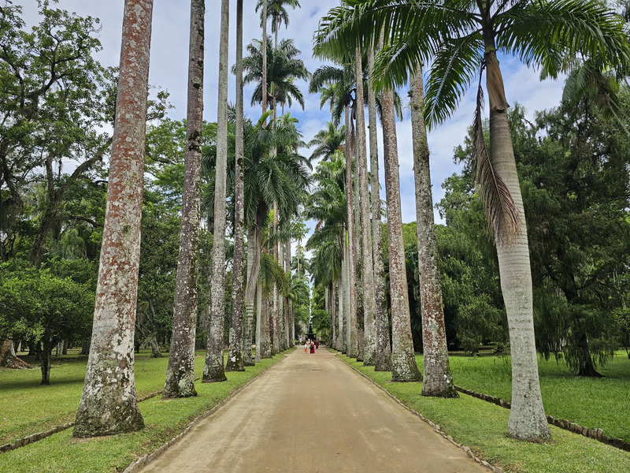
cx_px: 315
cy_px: 236
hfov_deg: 73.9
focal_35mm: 23
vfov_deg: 58.9
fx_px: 419
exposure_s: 1/541
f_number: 1.7
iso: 10
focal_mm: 6.3
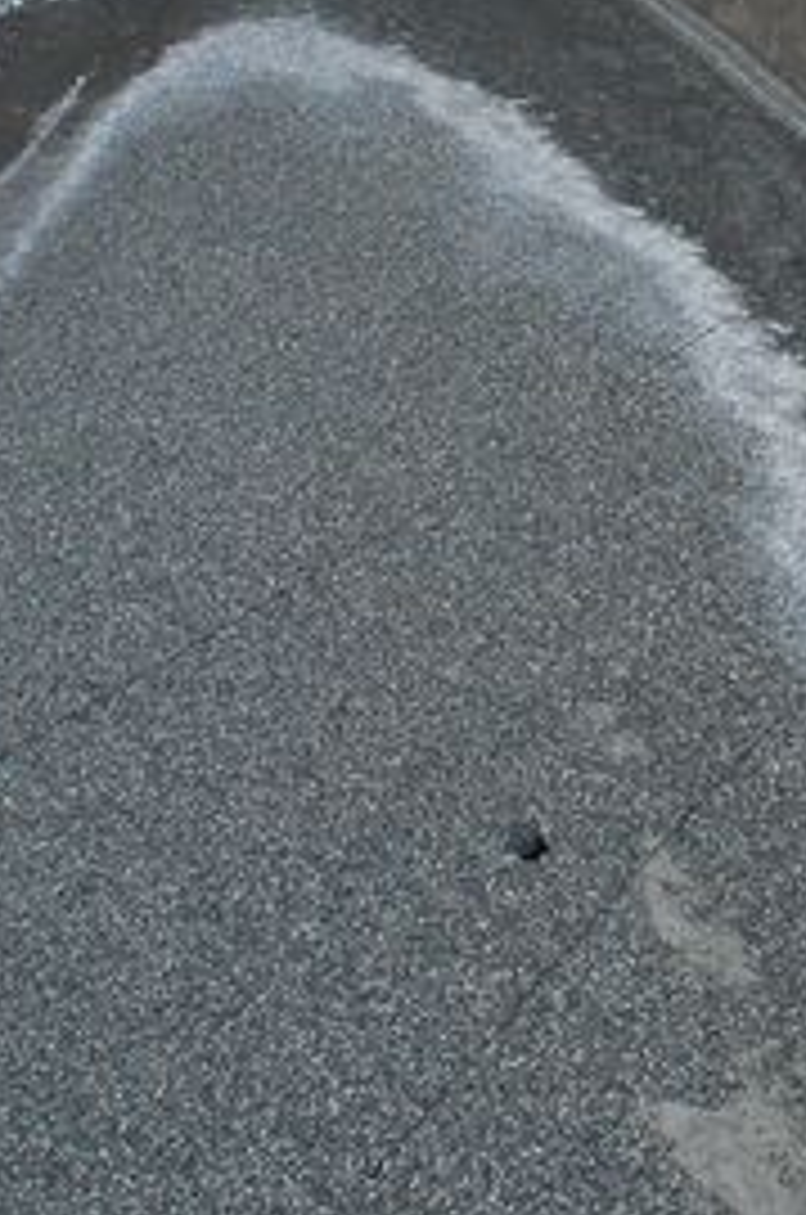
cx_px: 558
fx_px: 2697
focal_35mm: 80
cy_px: -54
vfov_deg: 24.1
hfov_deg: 16.9
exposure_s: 1/1250
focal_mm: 24
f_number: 8
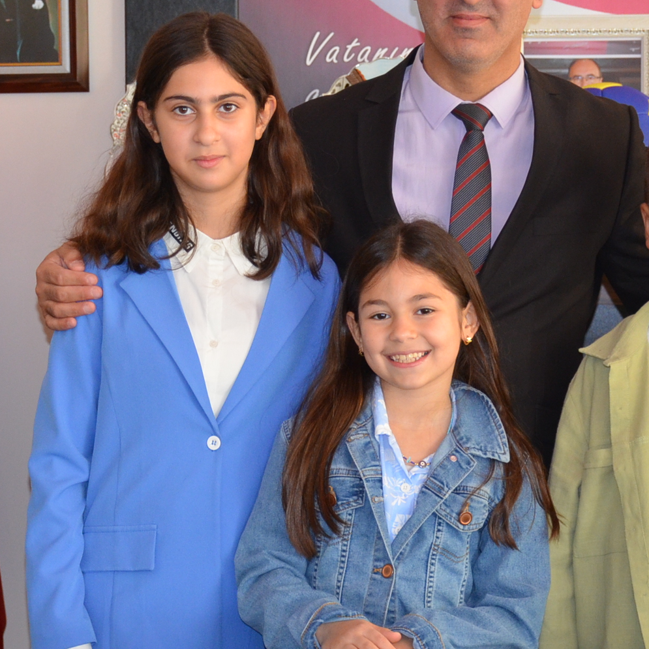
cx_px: 180
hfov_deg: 13.8
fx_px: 2673
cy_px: 231
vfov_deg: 13.8
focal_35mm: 126
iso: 1000
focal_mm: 40
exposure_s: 1/60
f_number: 4.5
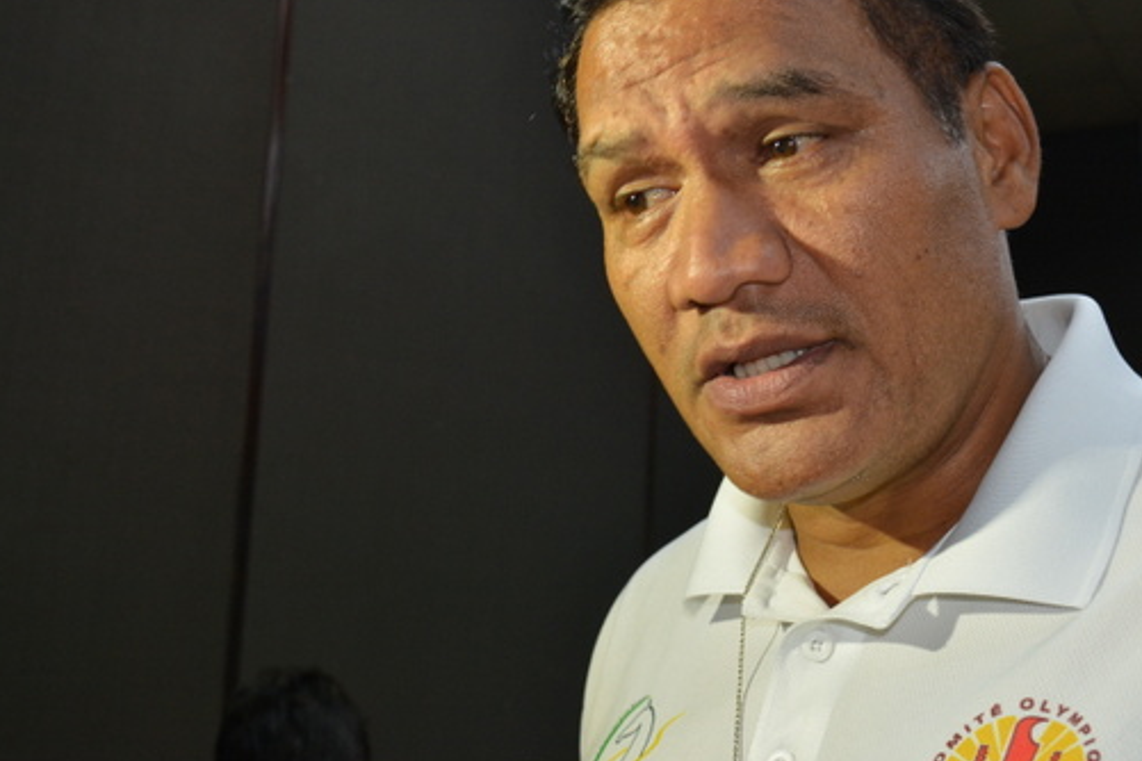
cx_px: 723
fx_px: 1459
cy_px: 325
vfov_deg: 29.2
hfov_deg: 42.4
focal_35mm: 46
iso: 1000
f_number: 5
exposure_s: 1/60
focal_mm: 24
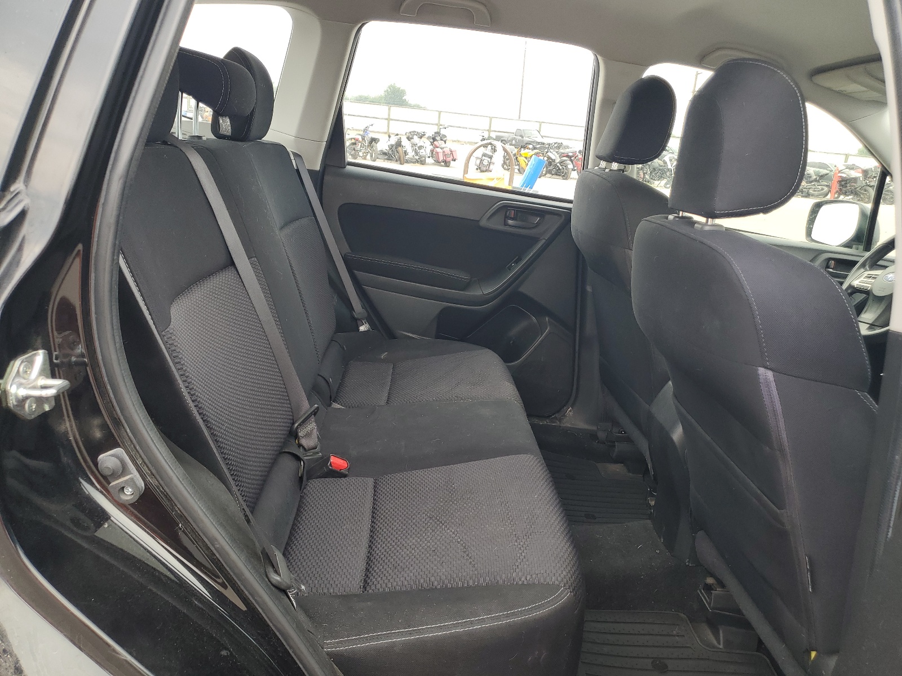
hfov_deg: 67.3
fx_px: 677
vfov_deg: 53.1
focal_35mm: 26
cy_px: 338
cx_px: 451
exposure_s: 1/120
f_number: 1.5
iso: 50
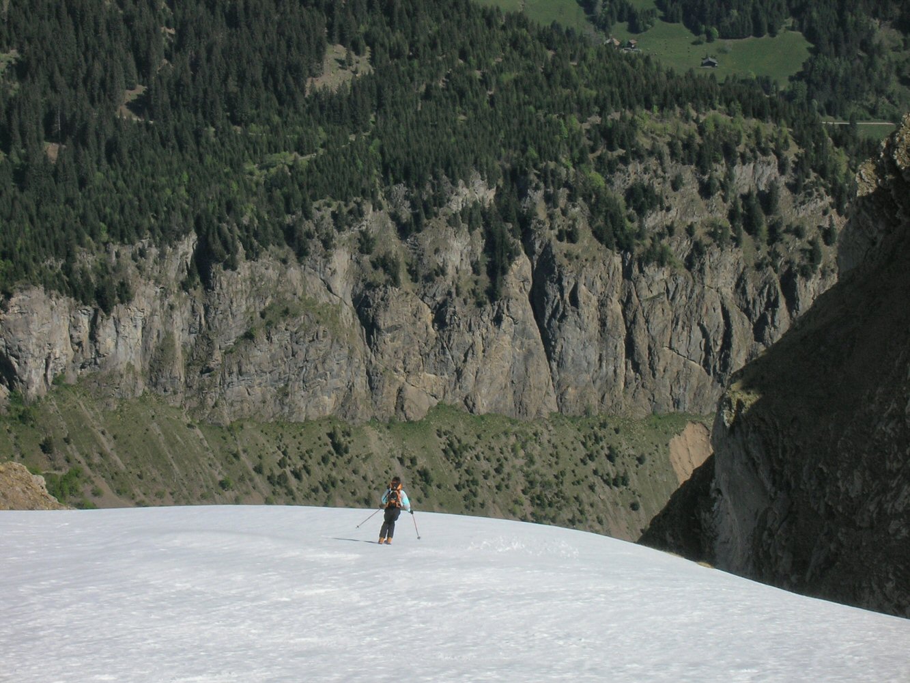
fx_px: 2682
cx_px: 455
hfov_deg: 19.3
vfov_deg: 14.5
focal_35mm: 102
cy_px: 342
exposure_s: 1/245
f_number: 8.2
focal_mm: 17.1
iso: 50
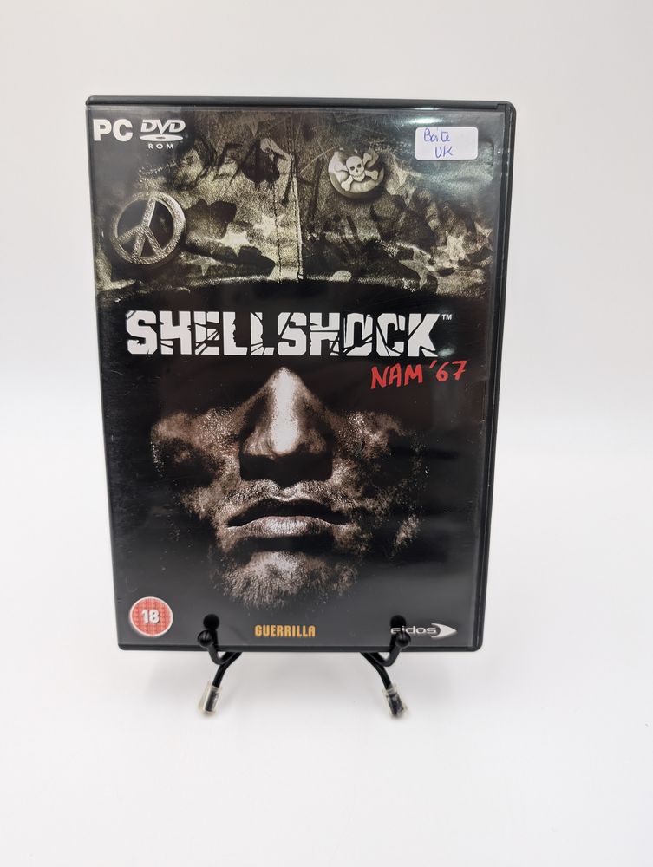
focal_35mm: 24
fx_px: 602
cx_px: 326
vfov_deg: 71.5
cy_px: 434
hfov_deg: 56.9
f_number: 1.68
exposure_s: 1/45.5
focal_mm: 6.9
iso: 123
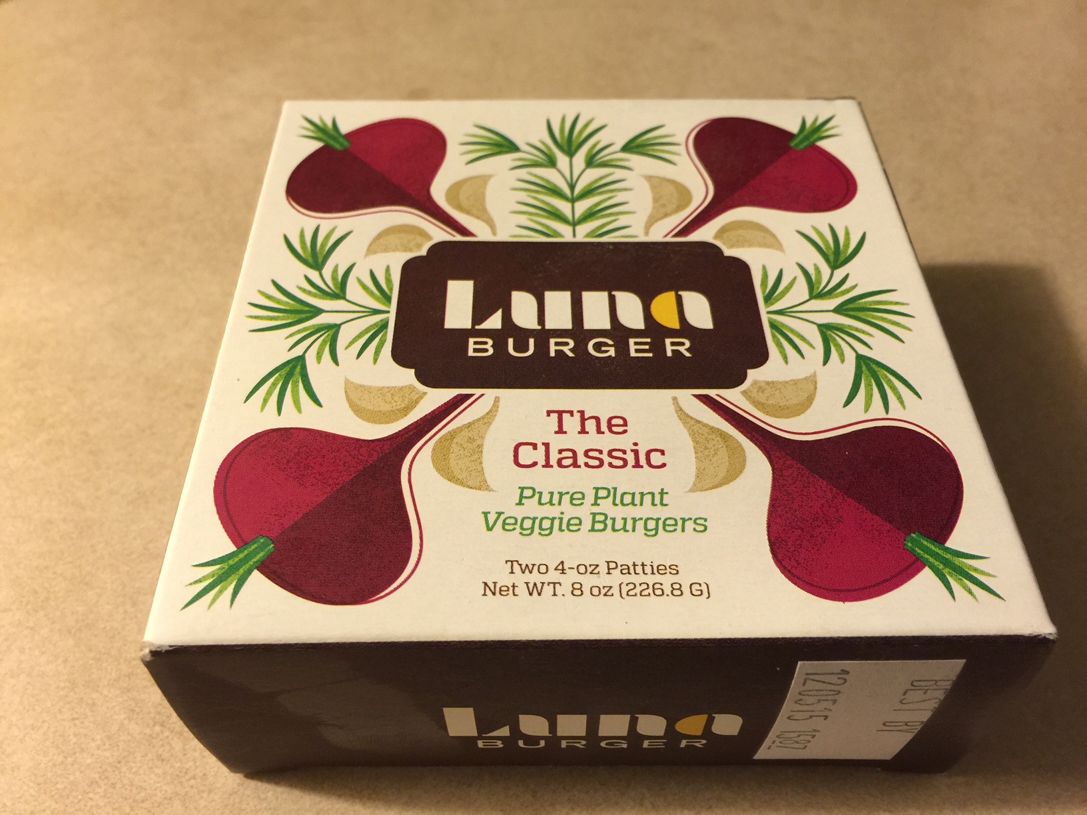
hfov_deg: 61.7
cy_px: 408
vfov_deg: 48.2
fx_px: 911
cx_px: 544
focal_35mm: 29
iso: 80
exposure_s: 1/15
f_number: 2.2
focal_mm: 4.15
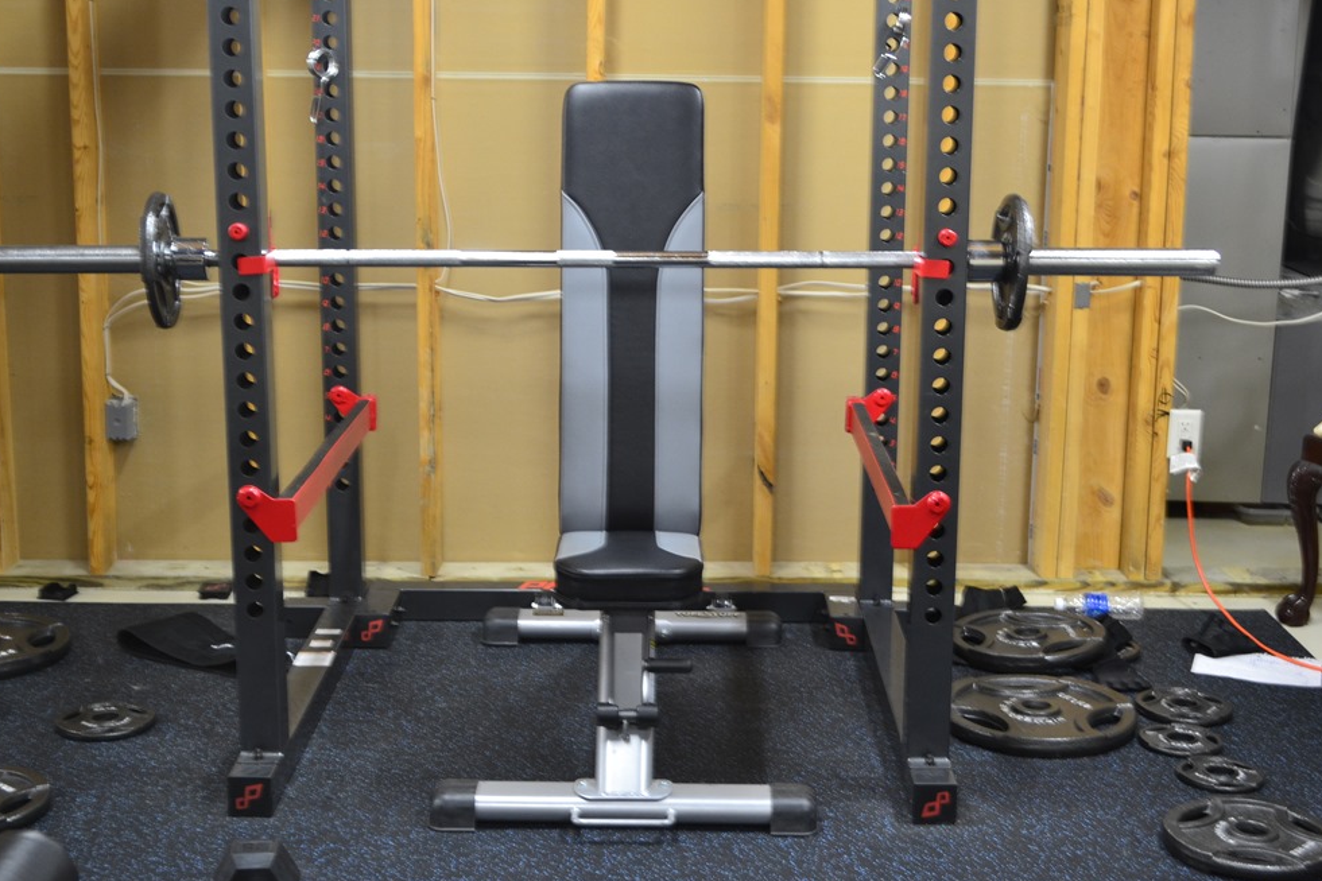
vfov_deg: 26.0
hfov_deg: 38.2
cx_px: 656
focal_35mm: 52
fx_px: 1909
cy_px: 440
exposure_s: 1/8
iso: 800
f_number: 5
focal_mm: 34
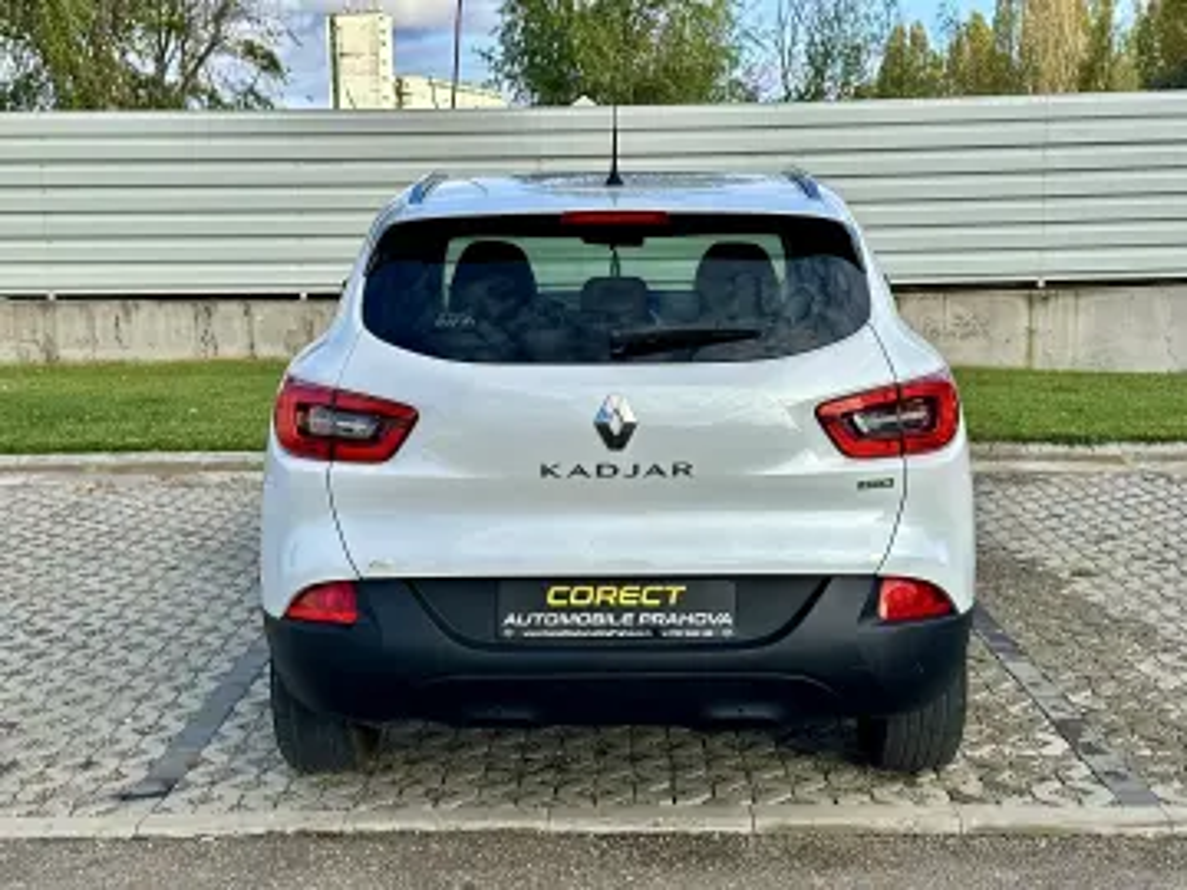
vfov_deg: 30.3
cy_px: 445
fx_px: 1646
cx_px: 594
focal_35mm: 48
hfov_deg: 39.7
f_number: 1.78
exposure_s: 1/1992
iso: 64
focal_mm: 6.86
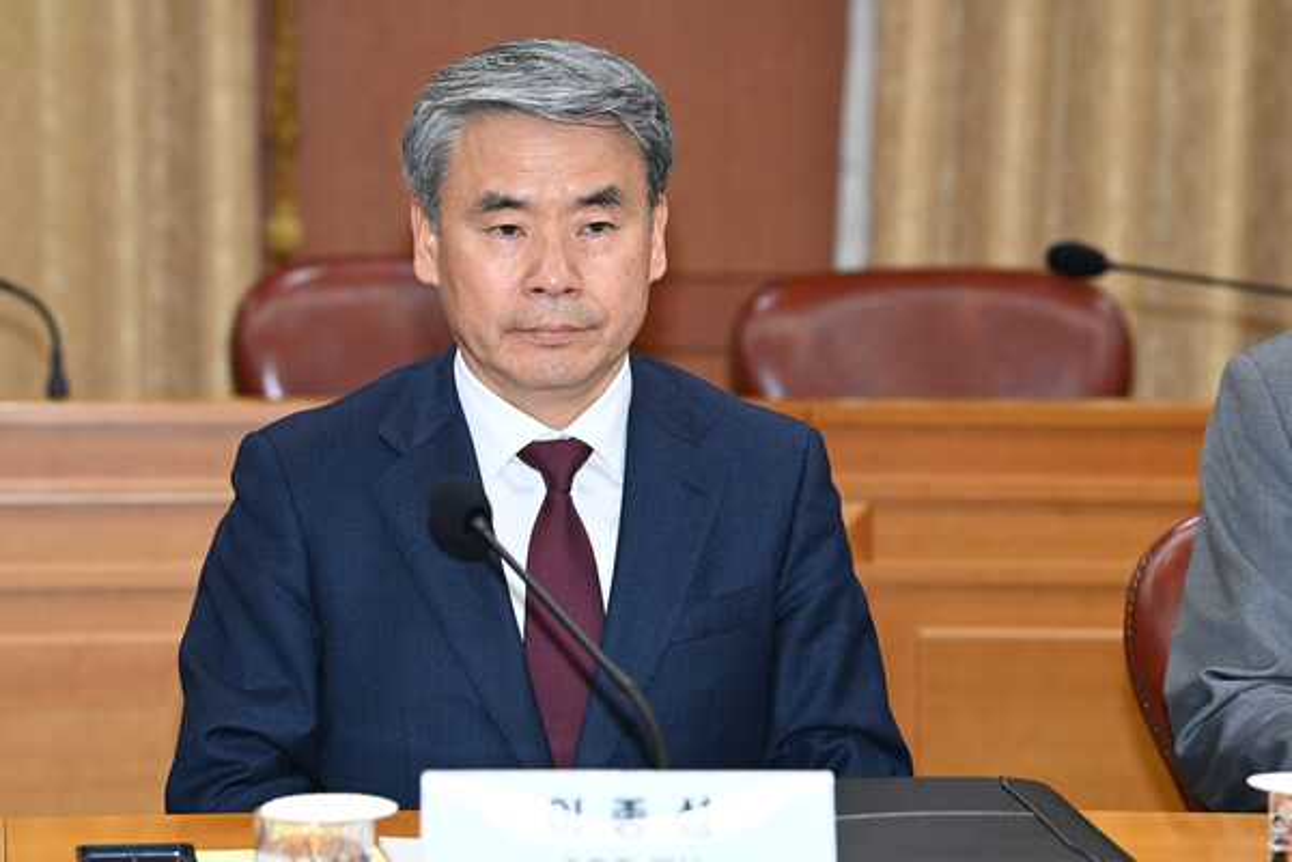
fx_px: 6280
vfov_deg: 7.8
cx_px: 646
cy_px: 431
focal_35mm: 175
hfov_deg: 11.7
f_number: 5.6
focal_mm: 175
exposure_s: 1/250
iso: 3200
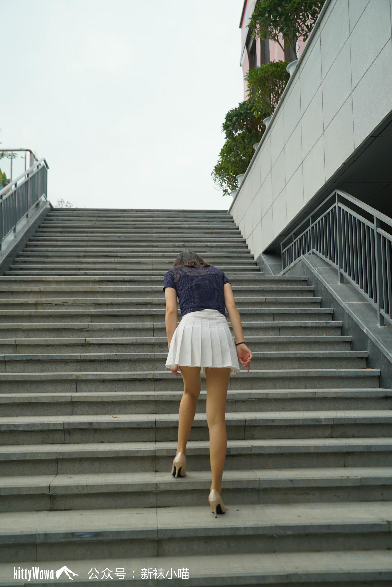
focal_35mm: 35
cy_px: 294
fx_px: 571
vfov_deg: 54.4
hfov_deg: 37.9
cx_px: 196
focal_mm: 35
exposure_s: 1/500
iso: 100
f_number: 4
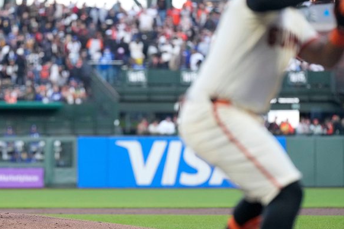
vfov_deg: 3.9
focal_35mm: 353
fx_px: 3371
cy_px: 123
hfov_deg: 5.8
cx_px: 93
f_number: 2.8
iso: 2000
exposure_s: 1/2500
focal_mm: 200
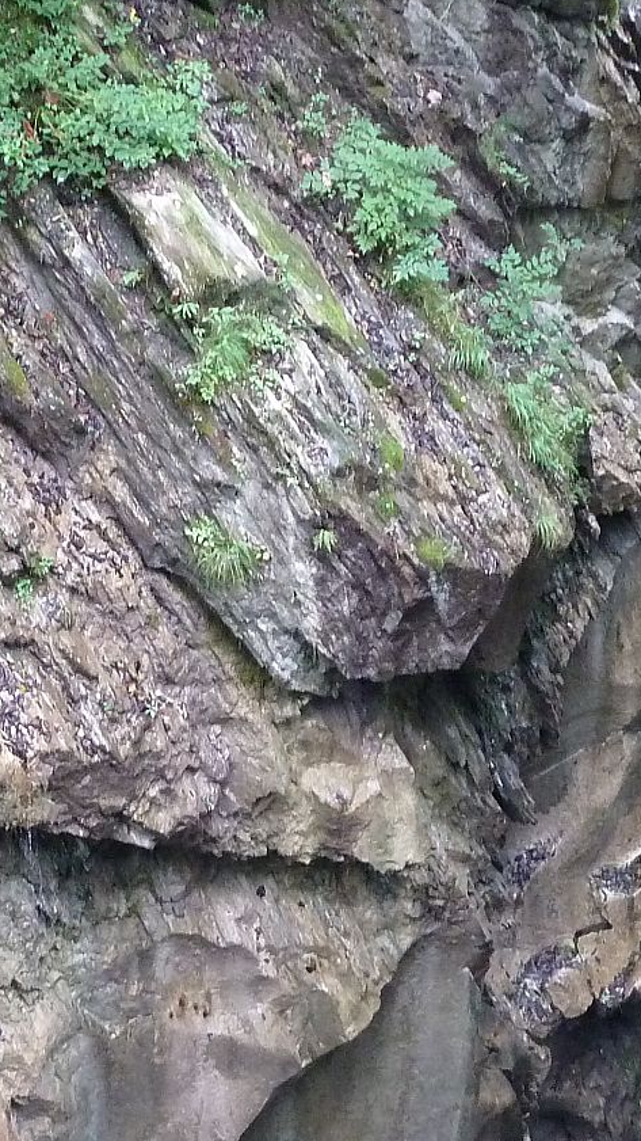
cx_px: 233
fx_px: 2780
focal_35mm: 92
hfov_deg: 13.1
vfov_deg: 23.0
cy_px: 840
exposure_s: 1/30
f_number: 3.6
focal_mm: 6.1
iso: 320
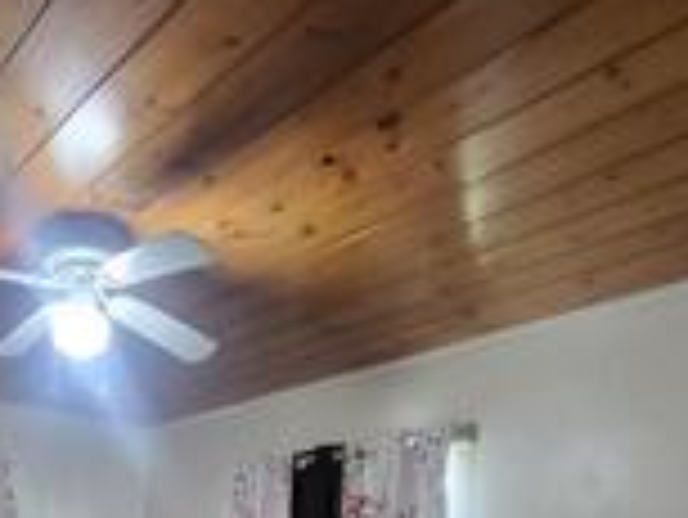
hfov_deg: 49.1
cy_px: 635
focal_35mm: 34
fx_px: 676
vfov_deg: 33.3
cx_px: 90
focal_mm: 1.74
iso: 640
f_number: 2.2
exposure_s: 1/30
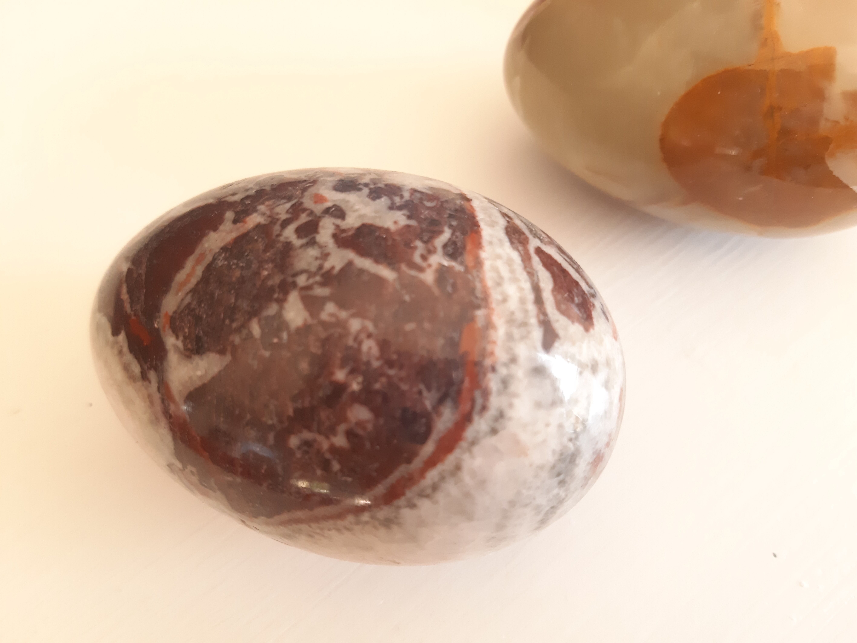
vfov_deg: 51.4
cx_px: 428
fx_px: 668
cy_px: 322
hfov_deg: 65.3
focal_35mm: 27
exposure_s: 1/100
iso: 200
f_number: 1.7
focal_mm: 3.93
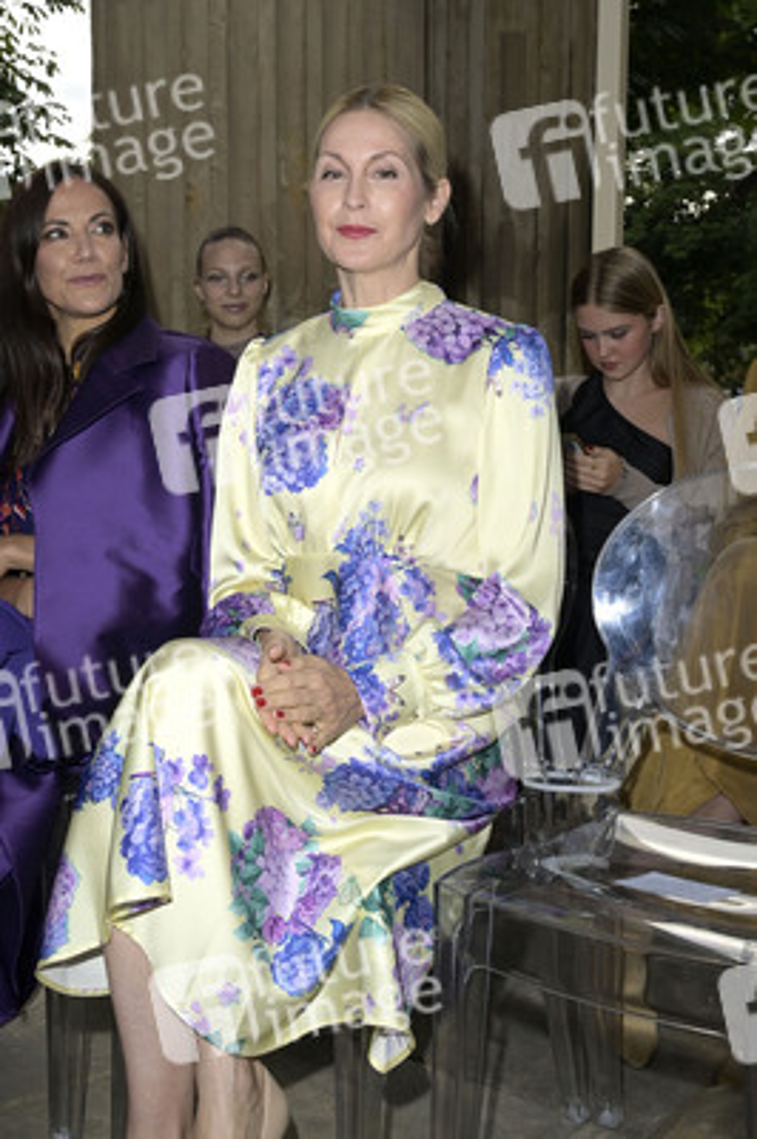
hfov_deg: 37.8
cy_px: 570
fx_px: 1106
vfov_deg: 54.5
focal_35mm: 35
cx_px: 378
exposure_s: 1/250
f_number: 10
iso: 500
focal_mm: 35
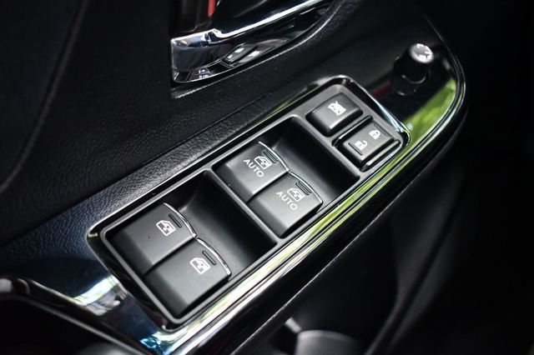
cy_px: 178
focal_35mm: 40
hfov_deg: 48.5
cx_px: 267
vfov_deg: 33.4
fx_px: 593
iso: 3200
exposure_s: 1/80
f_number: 4
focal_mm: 27
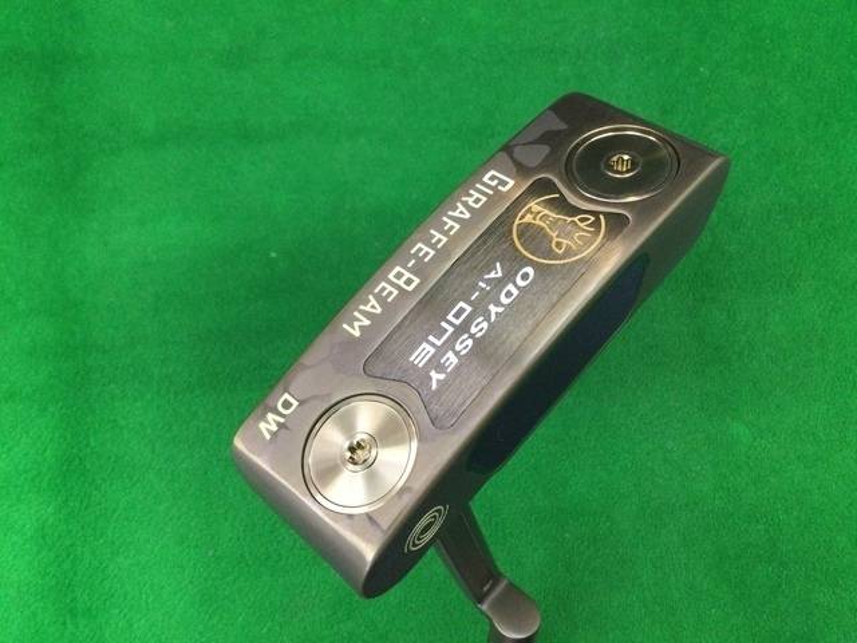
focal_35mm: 31
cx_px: 428
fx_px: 767
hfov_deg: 58.4
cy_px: 322
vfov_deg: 45.4
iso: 125
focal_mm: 3.3
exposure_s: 1/30
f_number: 2.4
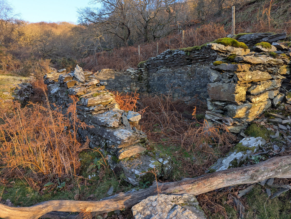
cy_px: 110
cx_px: 146
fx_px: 202
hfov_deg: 71.5
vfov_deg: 57.0
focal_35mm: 24
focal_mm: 6.81
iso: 70
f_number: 1.85
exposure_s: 1/204
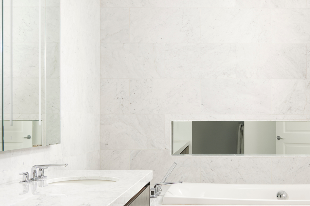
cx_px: 220
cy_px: 129
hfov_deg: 33.0
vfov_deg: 22.5
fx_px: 516
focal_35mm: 60
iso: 160
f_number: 11
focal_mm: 35
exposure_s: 1/200
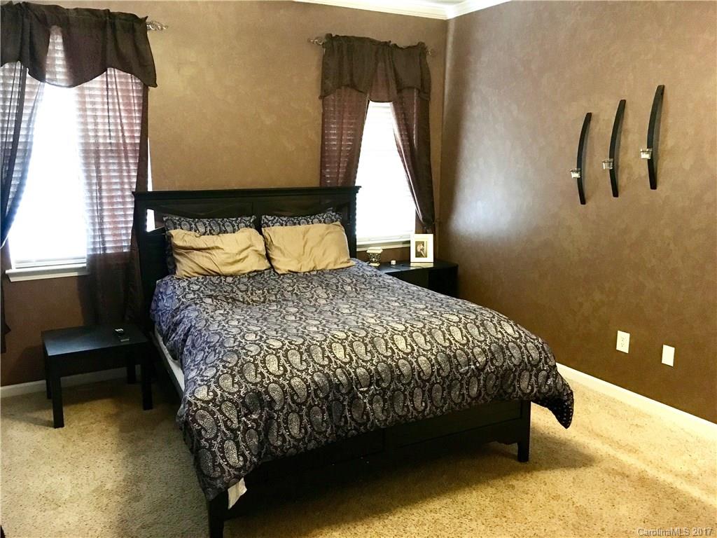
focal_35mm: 29
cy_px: 269
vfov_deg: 48.2
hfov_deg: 61.7
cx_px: 358
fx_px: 601
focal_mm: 4.15
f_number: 2.2
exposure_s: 1/15
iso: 250
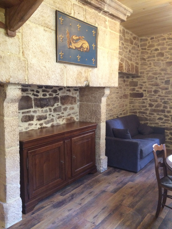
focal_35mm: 29
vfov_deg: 61.7
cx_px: 86
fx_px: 192
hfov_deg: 48.2
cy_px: 114
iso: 320
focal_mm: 4.15
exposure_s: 1/33
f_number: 2.2
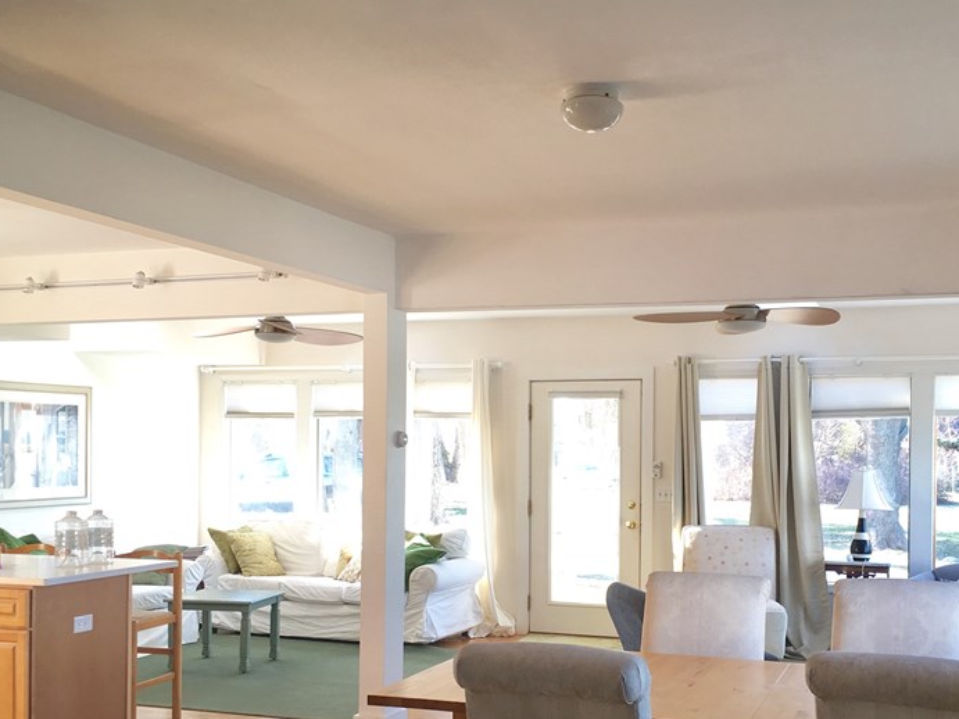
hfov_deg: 43.8
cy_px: 465
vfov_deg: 33.4
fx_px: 1191
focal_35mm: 43
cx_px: 541
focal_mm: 4.15
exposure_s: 1/30
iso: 25
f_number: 2.2
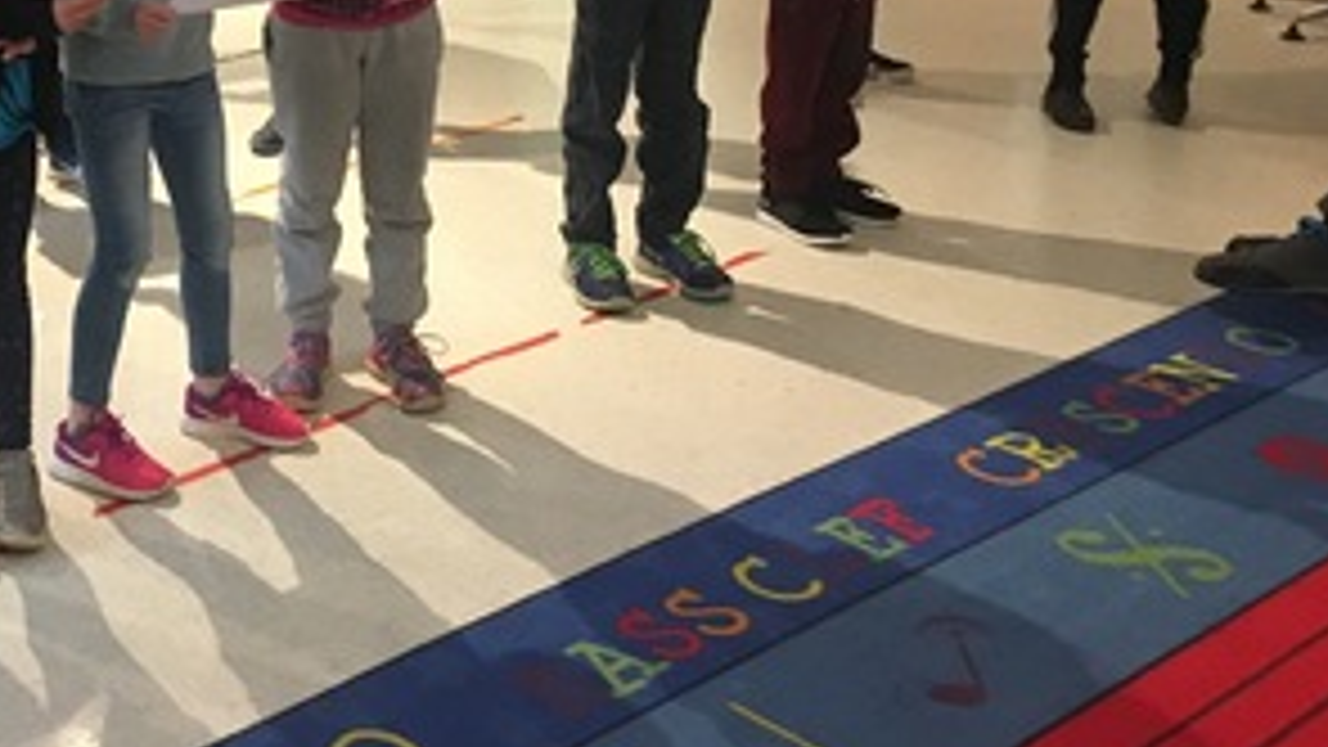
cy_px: -176
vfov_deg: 18.8
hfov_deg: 32.9
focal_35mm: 60
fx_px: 2113
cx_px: 104
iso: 200
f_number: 2.2
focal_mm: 4.15
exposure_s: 1/24
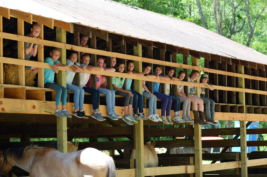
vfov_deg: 13.0
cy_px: 88
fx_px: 778
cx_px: 134
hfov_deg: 19.5
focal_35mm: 105
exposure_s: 1/400
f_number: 5
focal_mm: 70
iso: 400
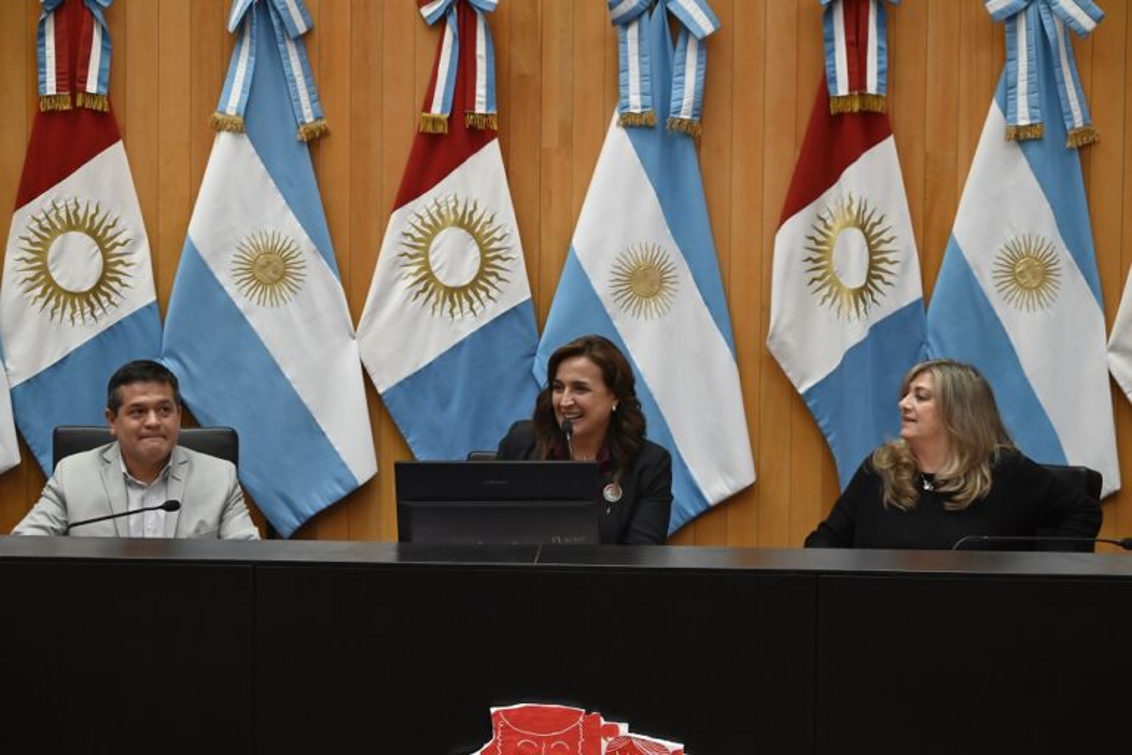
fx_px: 2107
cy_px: 378
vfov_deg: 20.3
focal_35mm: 67
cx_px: 566
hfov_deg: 30.1
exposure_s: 1/60
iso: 4500
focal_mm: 67
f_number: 6
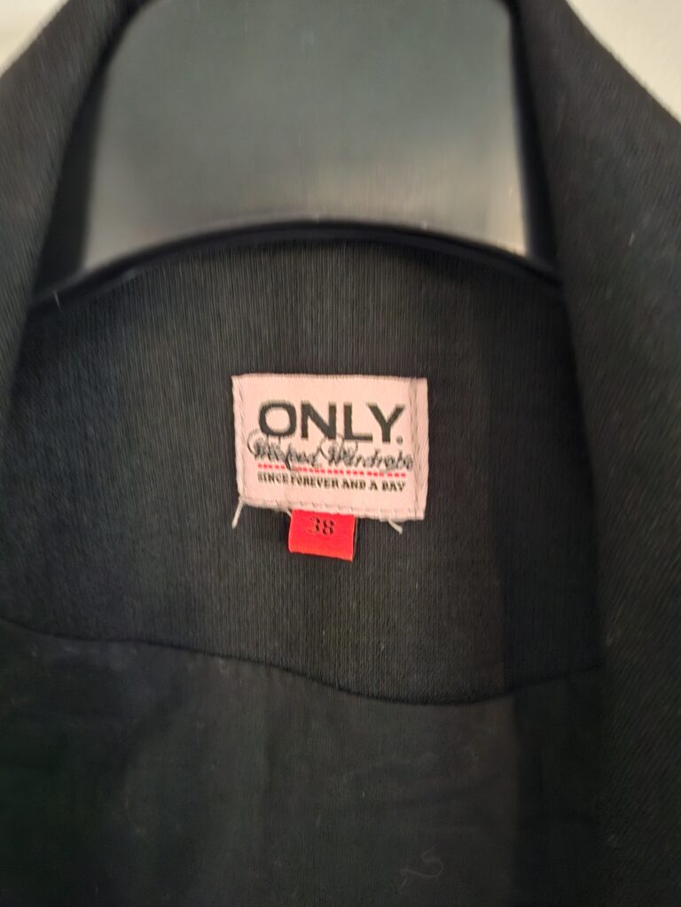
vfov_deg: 73.9
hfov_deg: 58.9
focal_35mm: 23
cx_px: 340
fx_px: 603
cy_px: 454
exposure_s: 1/20
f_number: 1.8
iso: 1250
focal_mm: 5.54
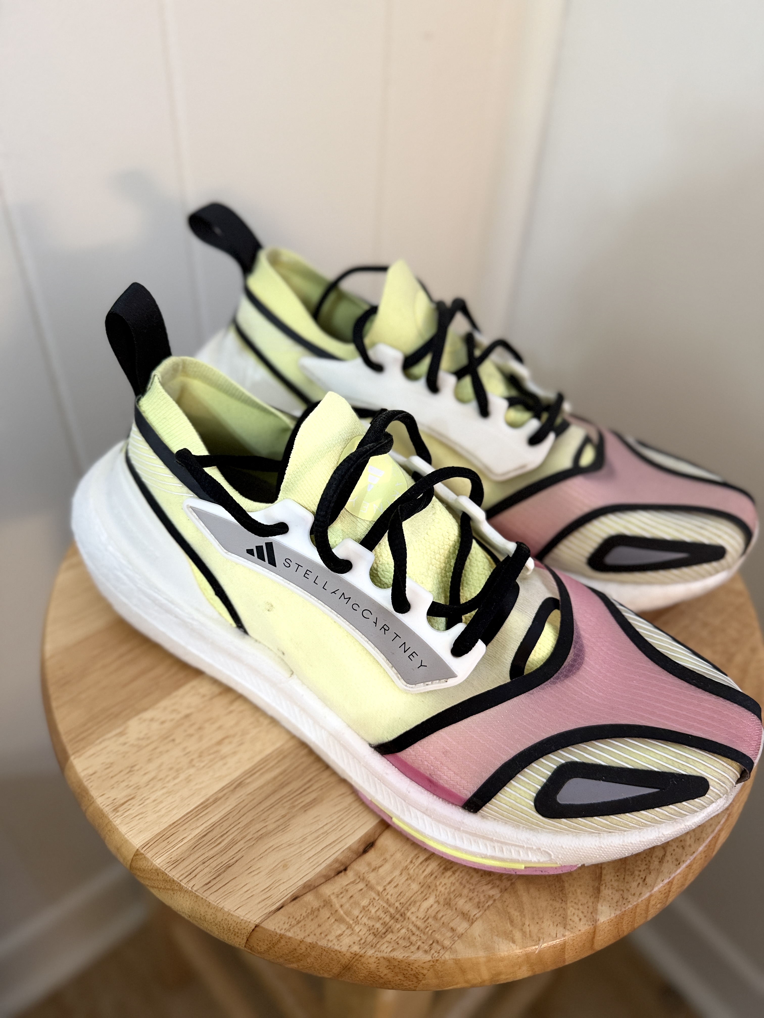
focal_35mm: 24
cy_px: 509
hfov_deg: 56.8
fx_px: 706
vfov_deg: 71.6
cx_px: 382
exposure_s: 1/60
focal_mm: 6.76
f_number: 1.78
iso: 400
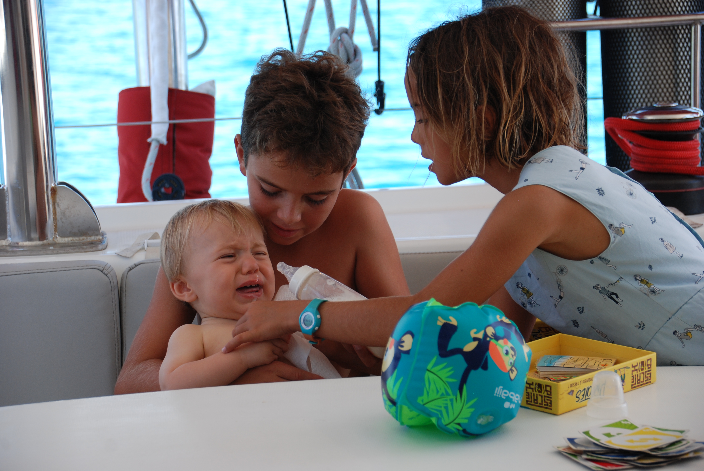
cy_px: 236
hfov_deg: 18.2
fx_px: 2203
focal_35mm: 112
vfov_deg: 12.2
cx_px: 352
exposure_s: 1/125
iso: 200
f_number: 5.6
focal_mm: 75
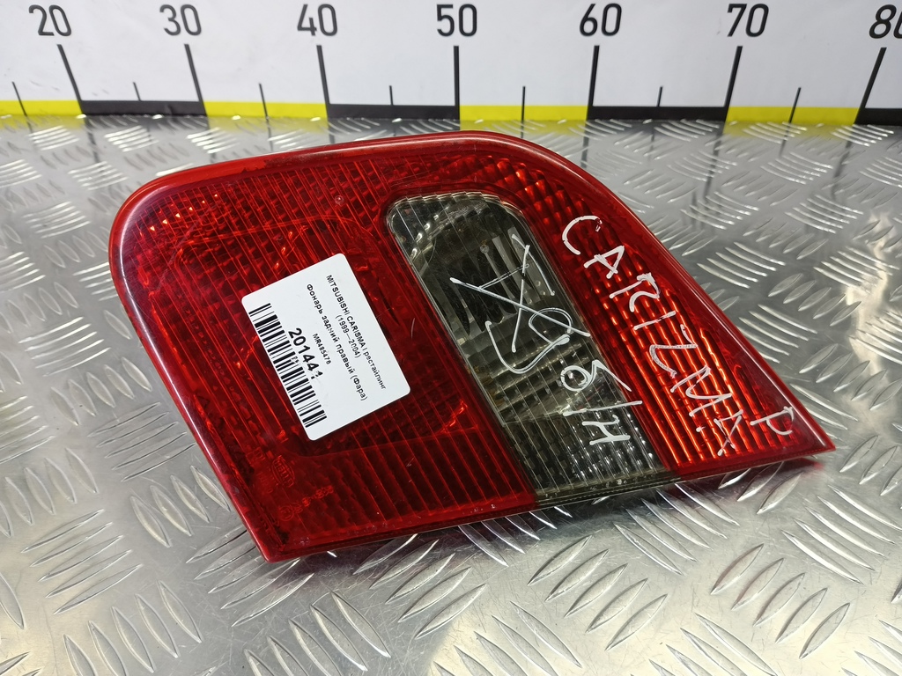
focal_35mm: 23
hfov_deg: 73.9
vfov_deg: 58.9
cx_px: 451
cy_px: 338
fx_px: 599
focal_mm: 4.11
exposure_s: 1/50
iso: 144
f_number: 1.6
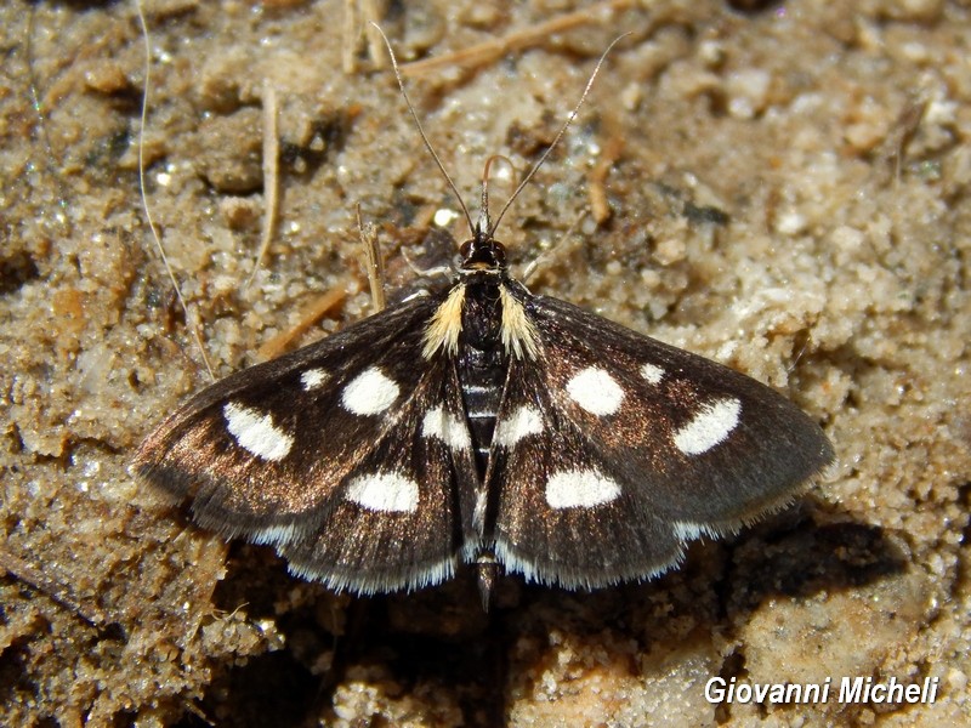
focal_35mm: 162
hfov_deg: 12.2
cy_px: 364
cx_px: 486
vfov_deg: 9.2
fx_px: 4544
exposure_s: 1/500
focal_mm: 28.7
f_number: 5.1
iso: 125
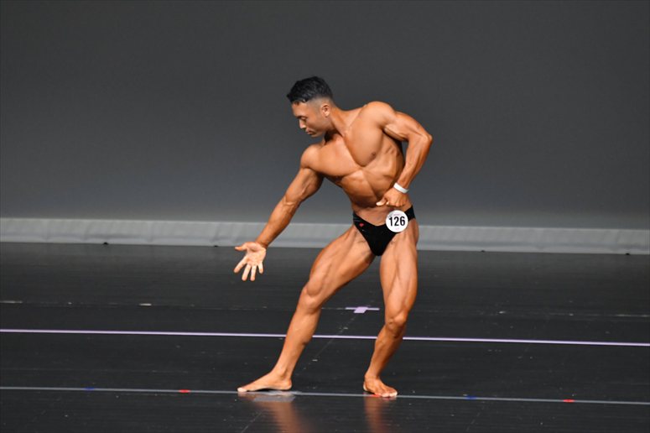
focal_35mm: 345
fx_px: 6226
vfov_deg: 4.0
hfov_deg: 6.0
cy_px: 216
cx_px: 325
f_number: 5.6
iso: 4000
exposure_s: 1/400
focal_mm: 230
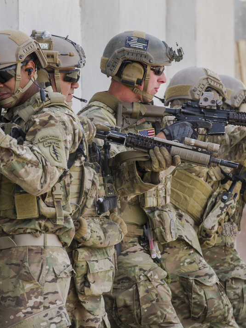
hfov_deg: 5.1
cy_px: 164
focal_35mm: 290
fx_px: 2748
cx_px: 164
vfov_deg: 6.8
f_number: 5.6
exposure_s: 1/500
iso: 200
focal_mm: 200
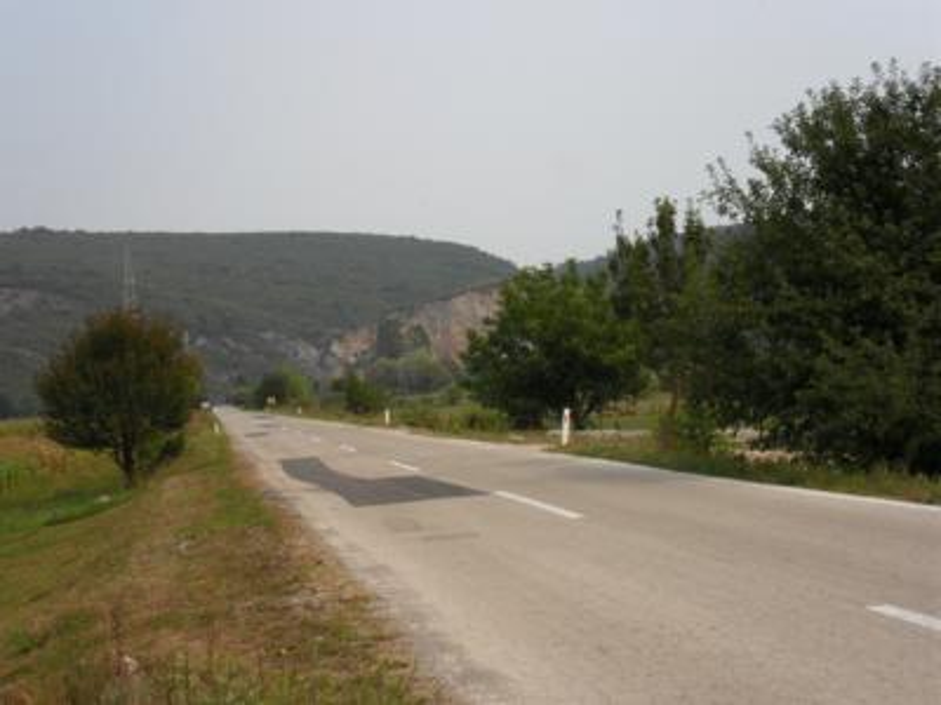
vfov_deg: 23.3
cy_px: 352
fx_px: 1713
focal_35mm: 63
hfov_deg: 30.7
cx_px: 470
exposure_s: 1/350
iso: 100
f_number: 5.6
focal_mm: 11.2
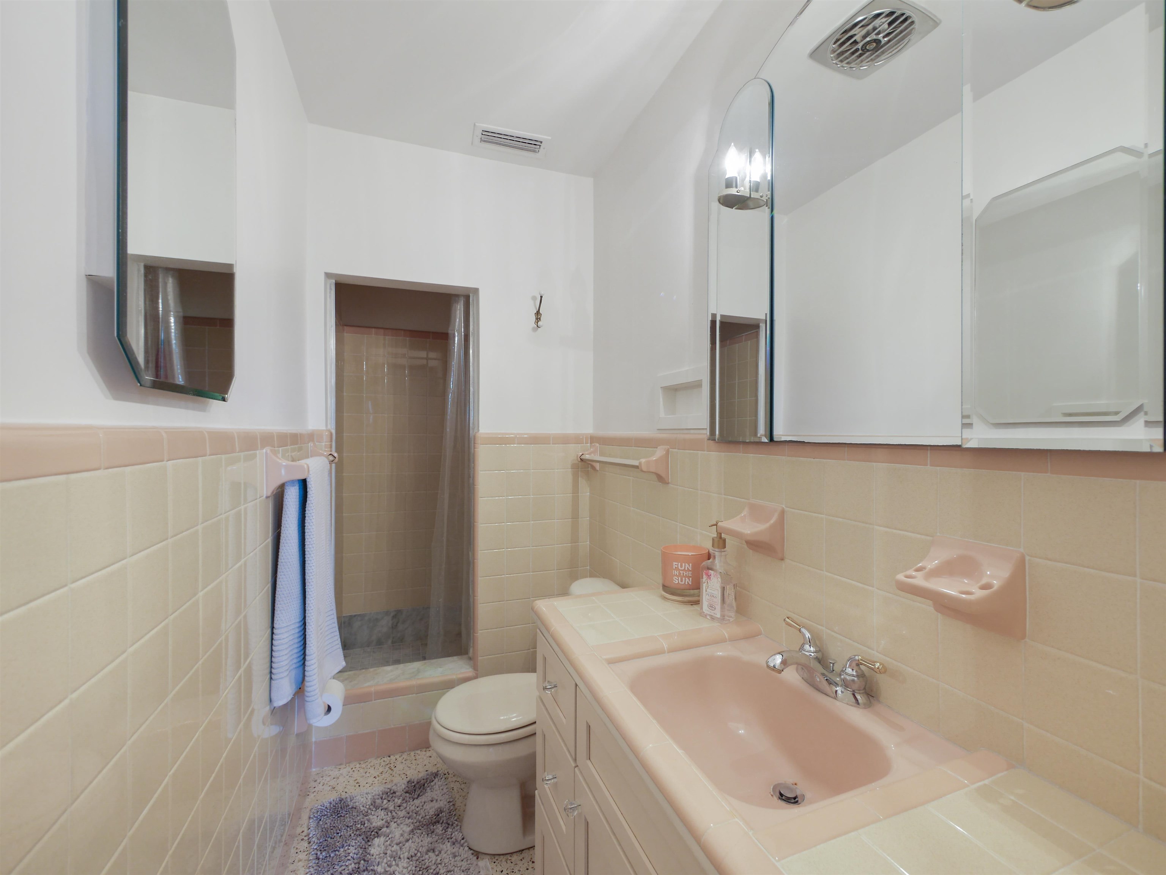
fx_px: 472
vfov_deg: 85.7
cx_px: 583
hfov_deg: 102.1
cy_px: 438
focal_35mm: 14
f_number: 4
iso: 400
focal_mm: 7
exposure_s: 1/20
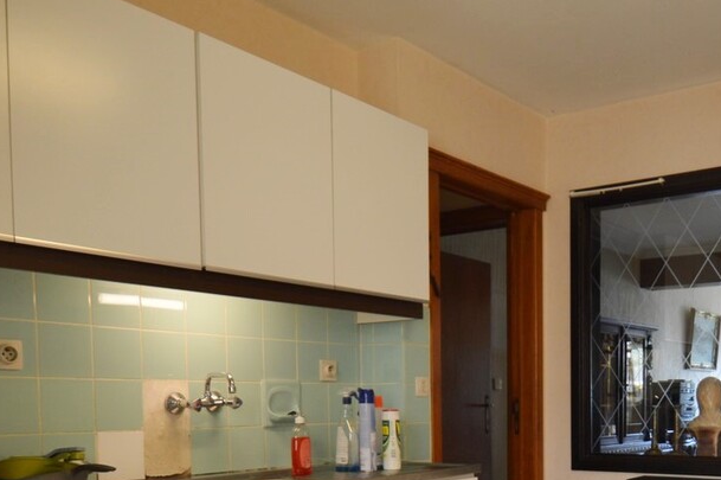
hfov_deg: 46.7
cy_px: 439
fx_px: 800
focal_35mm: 40
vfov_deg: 31.7
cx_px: 543
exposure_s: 1/60
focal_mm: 12
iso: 400
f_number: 4
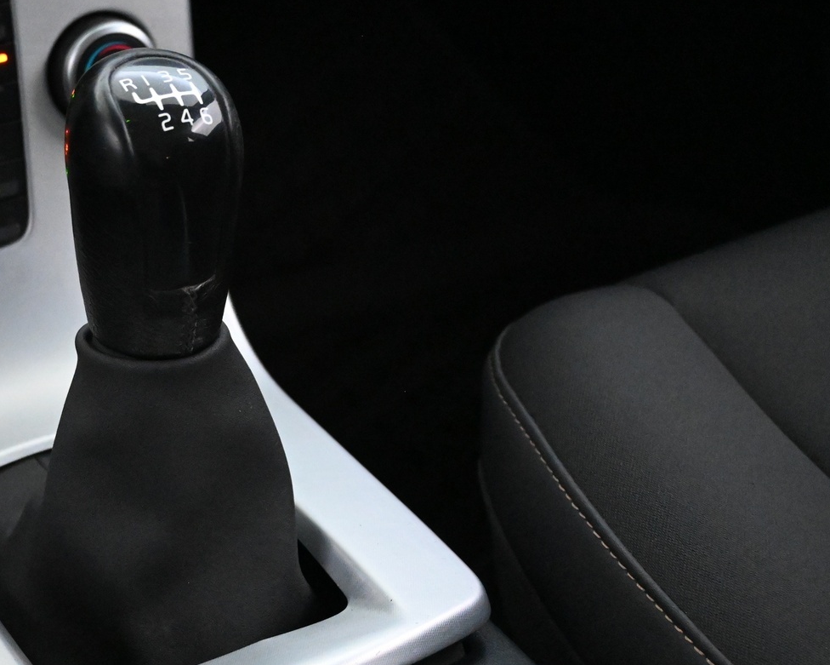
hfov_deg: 27.4
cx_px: 157
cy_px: 315
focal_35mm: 68
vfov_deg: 22.6
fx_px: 1665
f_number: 4.8
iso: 10000
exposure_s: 1/50
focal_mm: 29
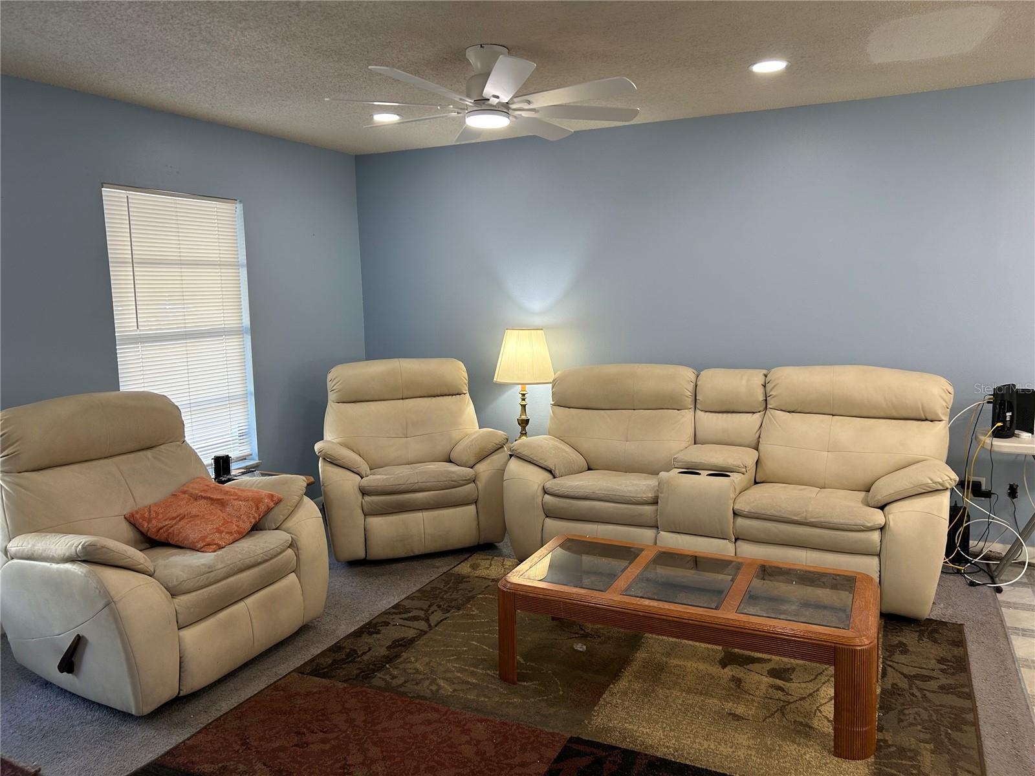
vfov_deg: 53.1
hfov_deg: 67.3
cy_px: 388
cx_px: 518
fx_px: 777
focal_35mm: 26
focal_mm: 5.7
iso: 64
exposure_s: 1/60
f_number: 1.5
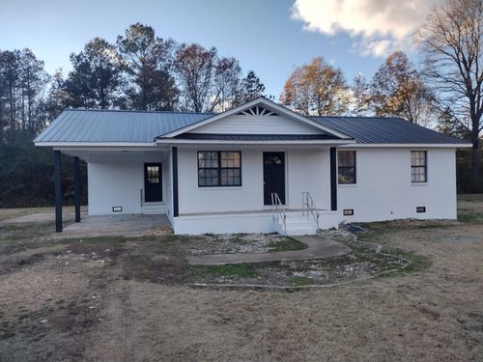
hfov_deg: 65.3
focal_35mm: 27
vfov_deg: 51.4
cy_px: 181
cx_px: 242
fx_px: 377
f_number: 1.7
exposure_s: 1/899
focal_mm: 4.71
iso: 100
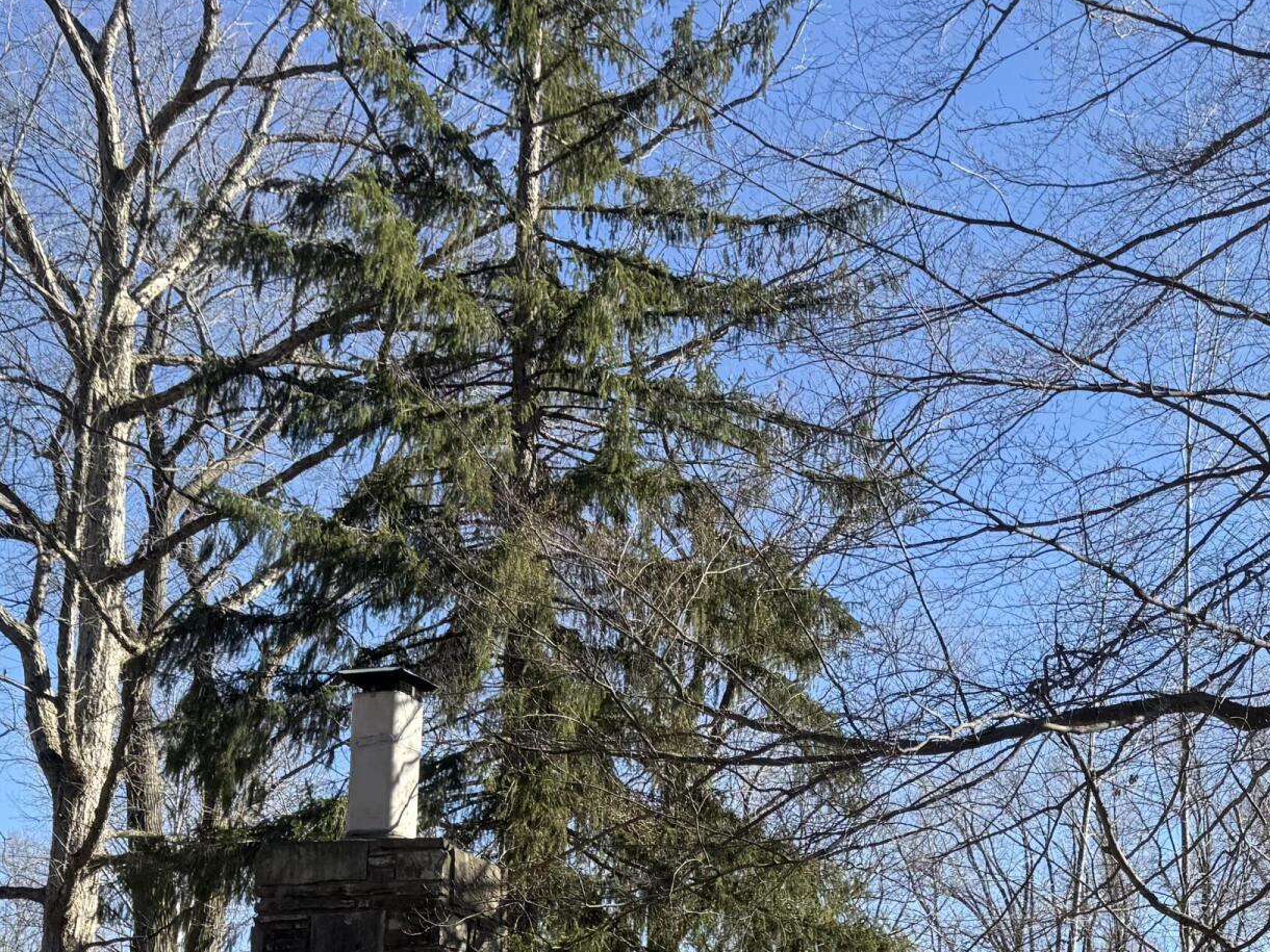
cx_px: 1111
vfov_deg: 23.7
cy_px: 973
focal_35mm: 59
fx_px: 2165
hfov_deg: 31.4
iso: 80
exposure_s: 1/1653
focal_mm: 6.76
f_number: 1.78
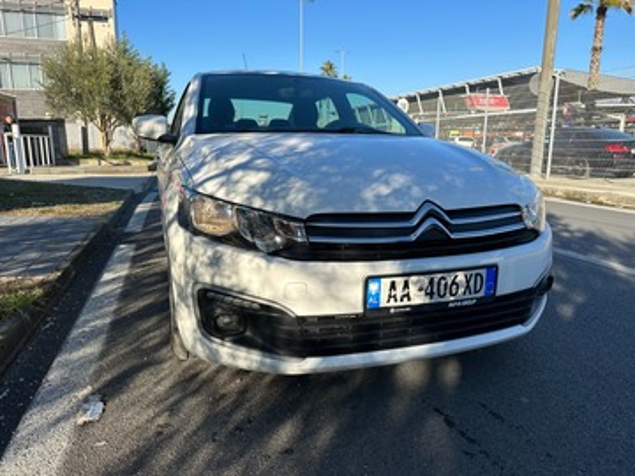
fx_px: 440
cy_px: 238
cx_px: 318
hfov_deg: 71.6
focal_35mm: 24
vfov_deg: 56.8
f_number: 1.78
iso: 80
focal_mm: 6.86
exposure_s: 1/3058
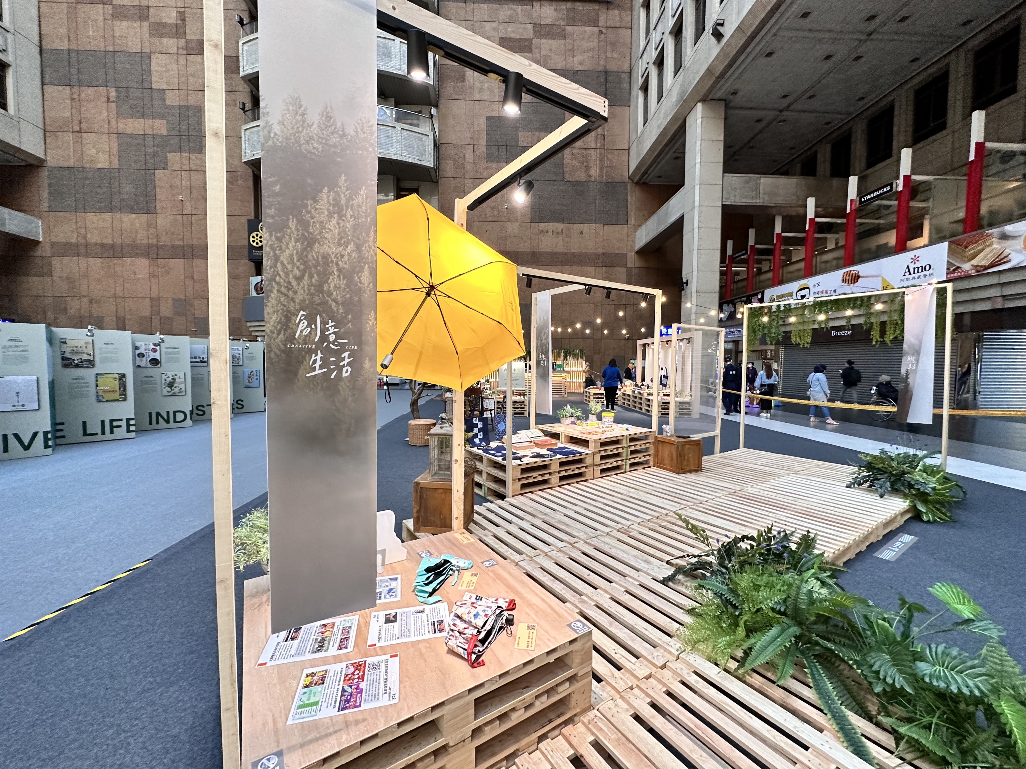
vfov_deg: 85.7
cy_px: 384
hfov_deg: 102.1
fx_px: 415
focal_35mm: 14
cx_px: 513
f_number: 2.2
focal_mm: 2.22
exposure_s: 1/60
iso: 250
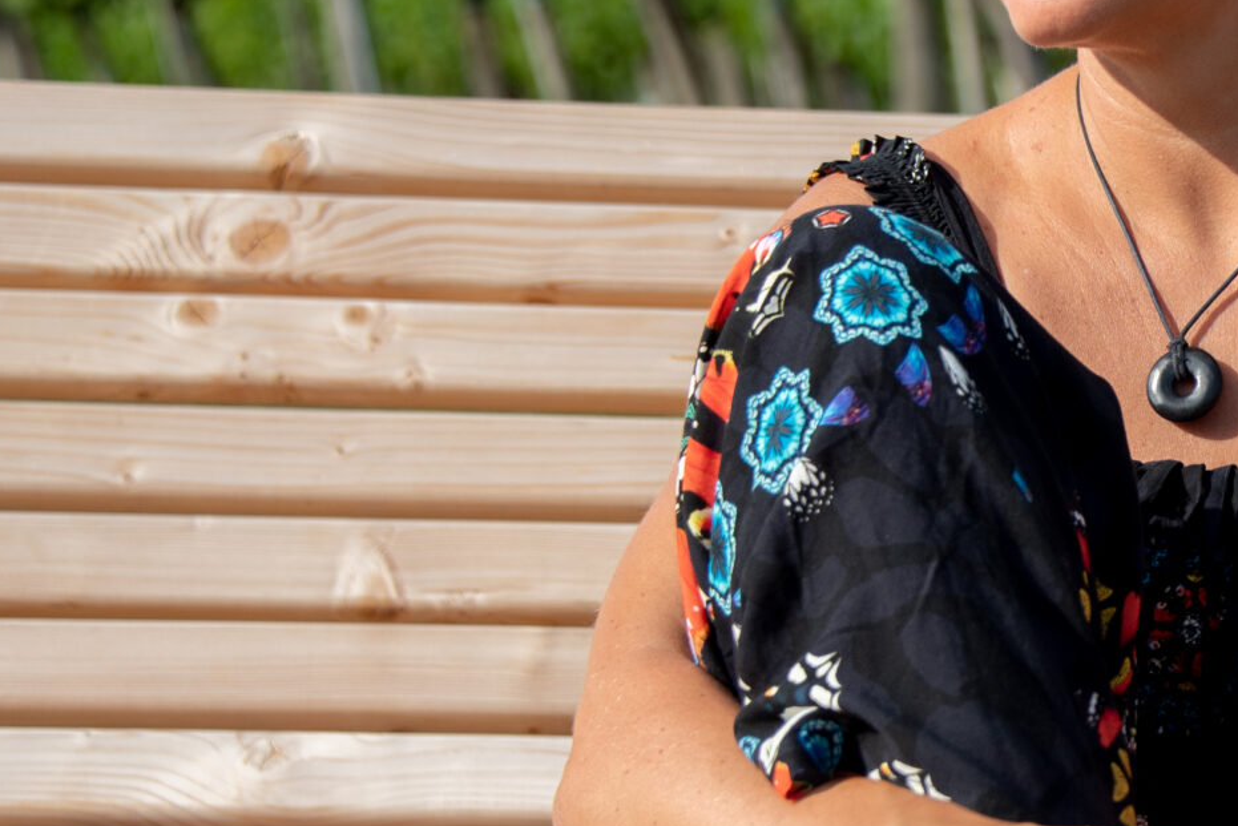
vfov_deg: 7.3
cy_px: 426
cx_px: 1435
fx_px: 6431
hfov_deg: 10.8
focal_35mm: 187
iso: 100
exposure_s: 1/1250
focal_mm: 68
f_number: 4.8
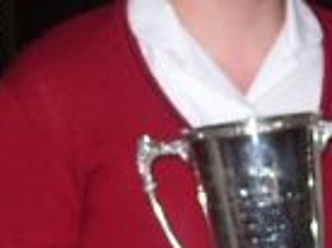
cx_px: 202
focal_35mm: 167
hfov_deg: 11.8
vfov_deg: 8.8
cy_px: 193
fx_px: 1599
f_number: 2.7
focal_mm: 6
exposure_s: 1/60
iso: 80
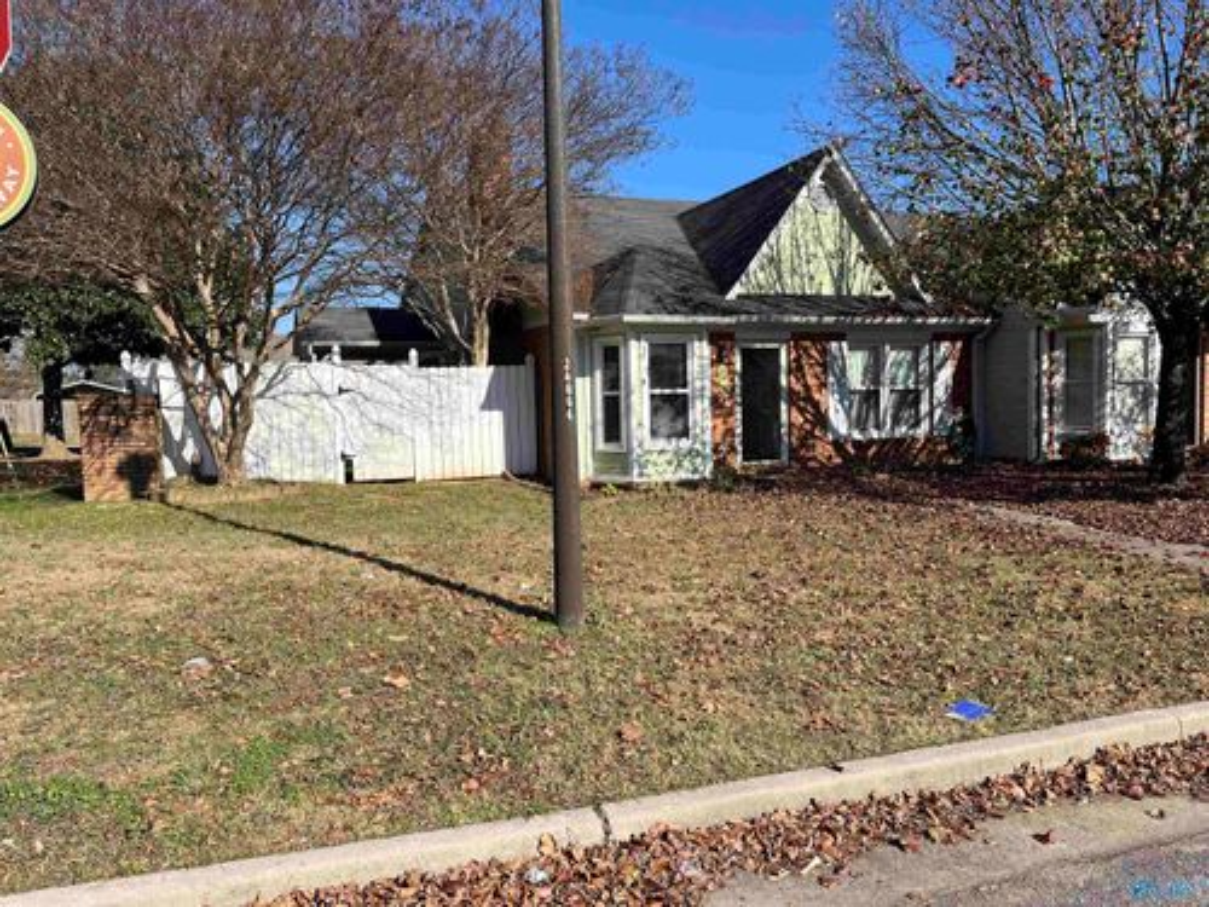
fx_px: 908
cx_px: 604
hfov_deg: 67.3
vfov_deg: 53.1
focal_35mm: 26
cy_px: 454
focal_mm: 5.1
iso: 50
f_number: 1.6
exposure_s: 1/3049
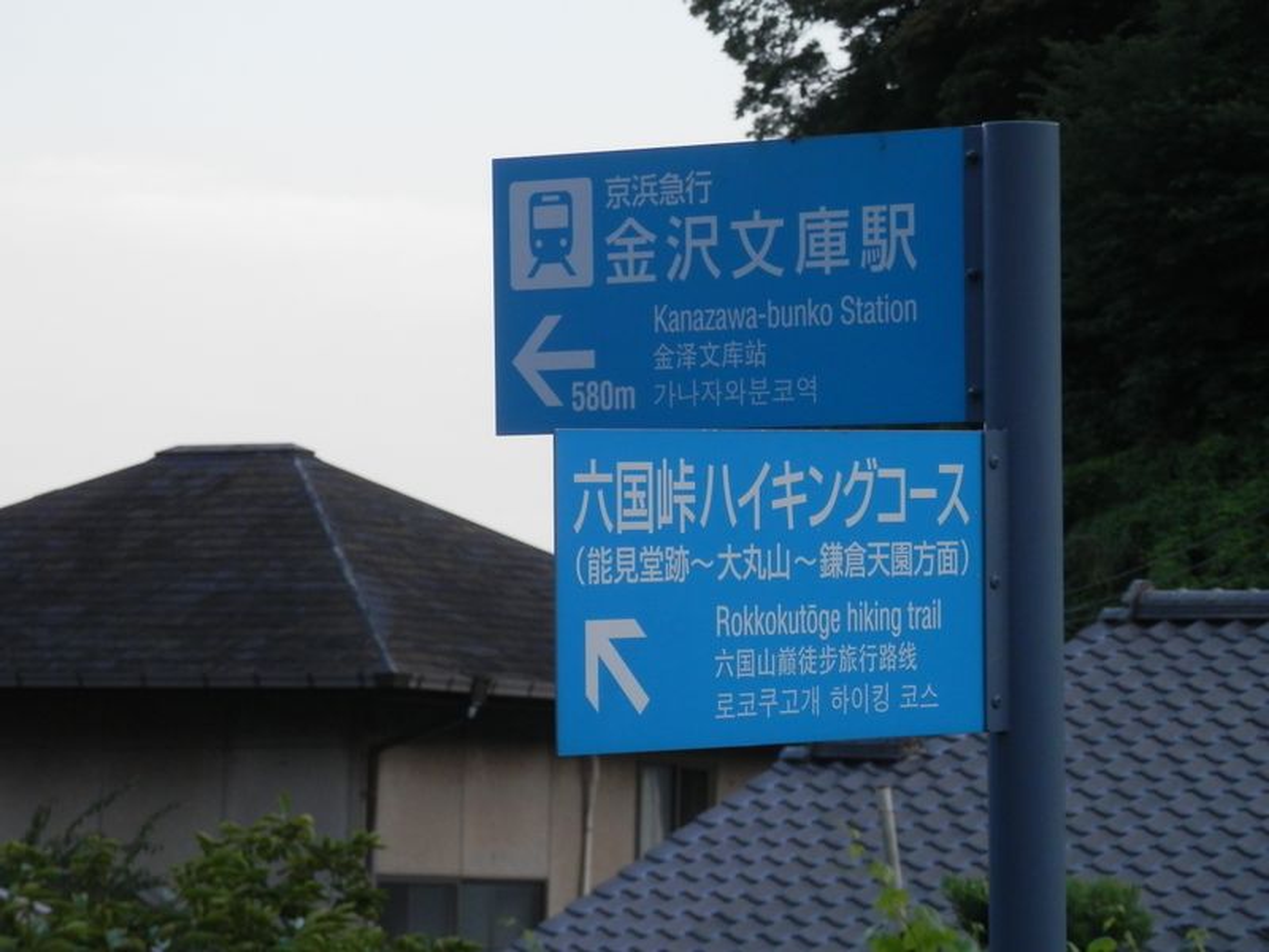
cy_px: 476
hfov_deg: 12.8
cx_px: 634
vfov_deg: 9.6
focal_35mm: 154
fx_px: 5646
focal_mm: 27.5
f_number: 5.5
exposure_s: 1/160
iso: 200
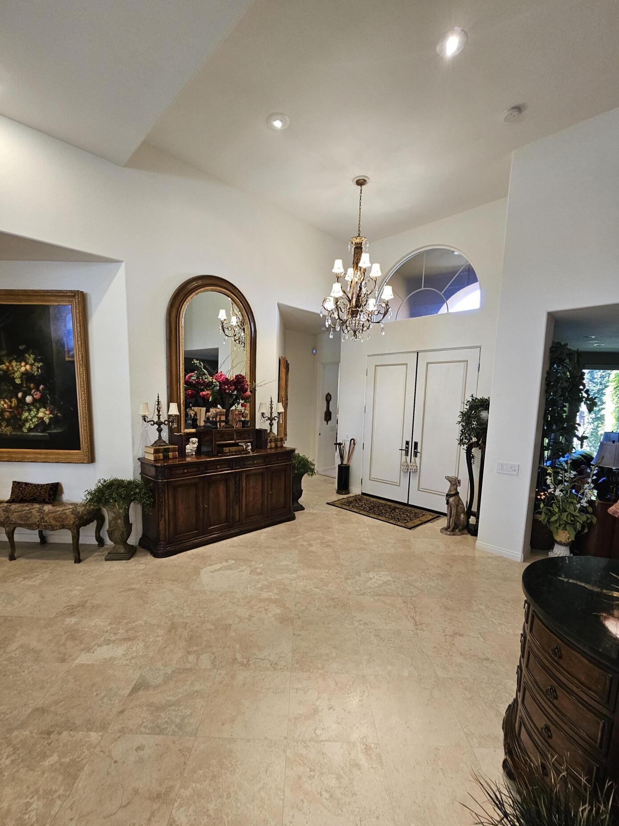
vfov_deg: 101.9
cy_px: 441
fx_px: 334
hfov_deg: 85.6
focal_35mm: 14
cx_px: 298
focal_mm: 2.2
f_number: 2.2
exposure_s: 1/60
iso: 200
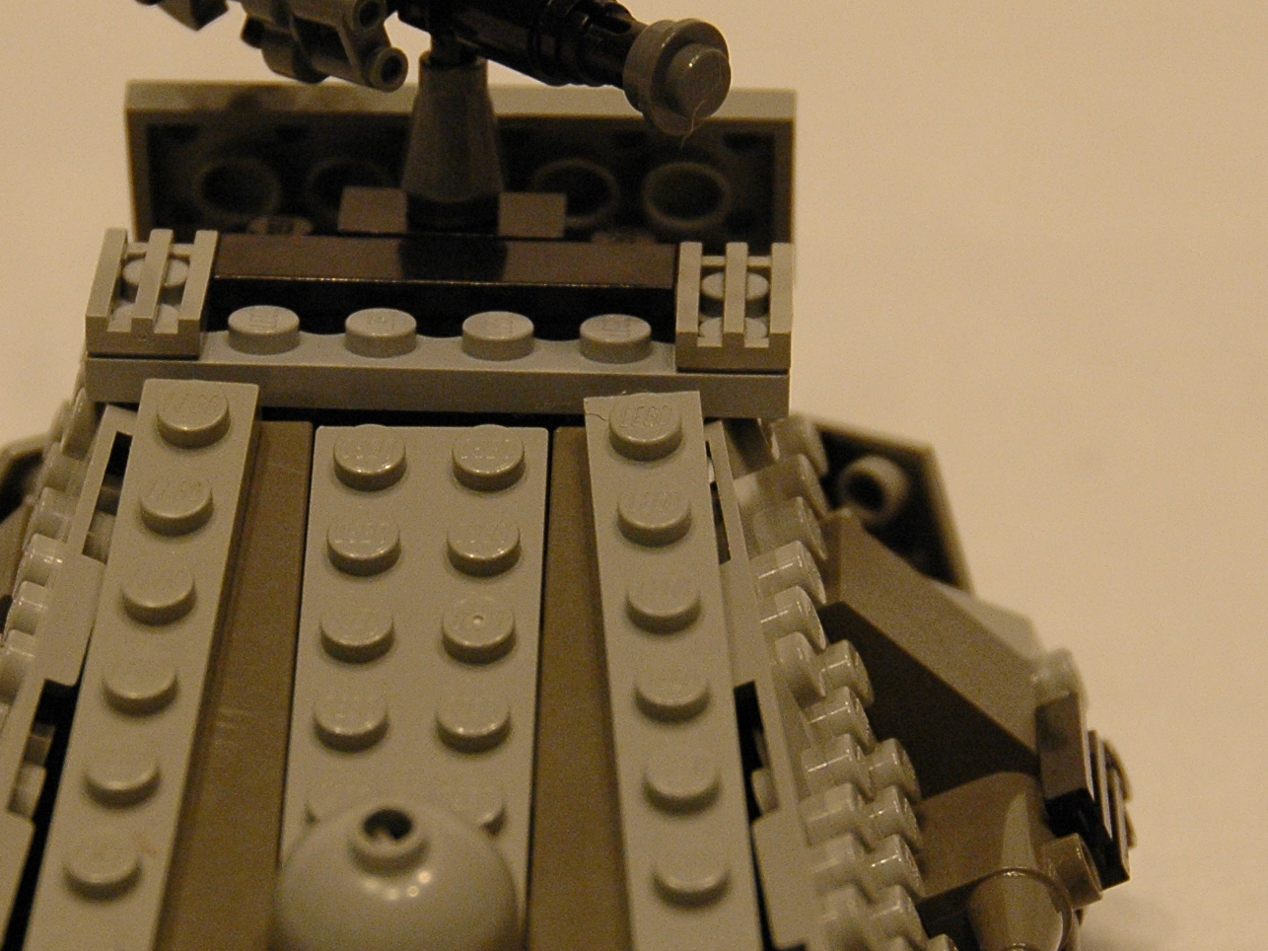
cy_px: 684
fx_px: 8025
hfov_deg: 9.0
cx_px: 402
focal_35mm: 219
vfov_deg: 6.8
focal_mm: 65
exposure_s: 1/30
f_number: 5.6
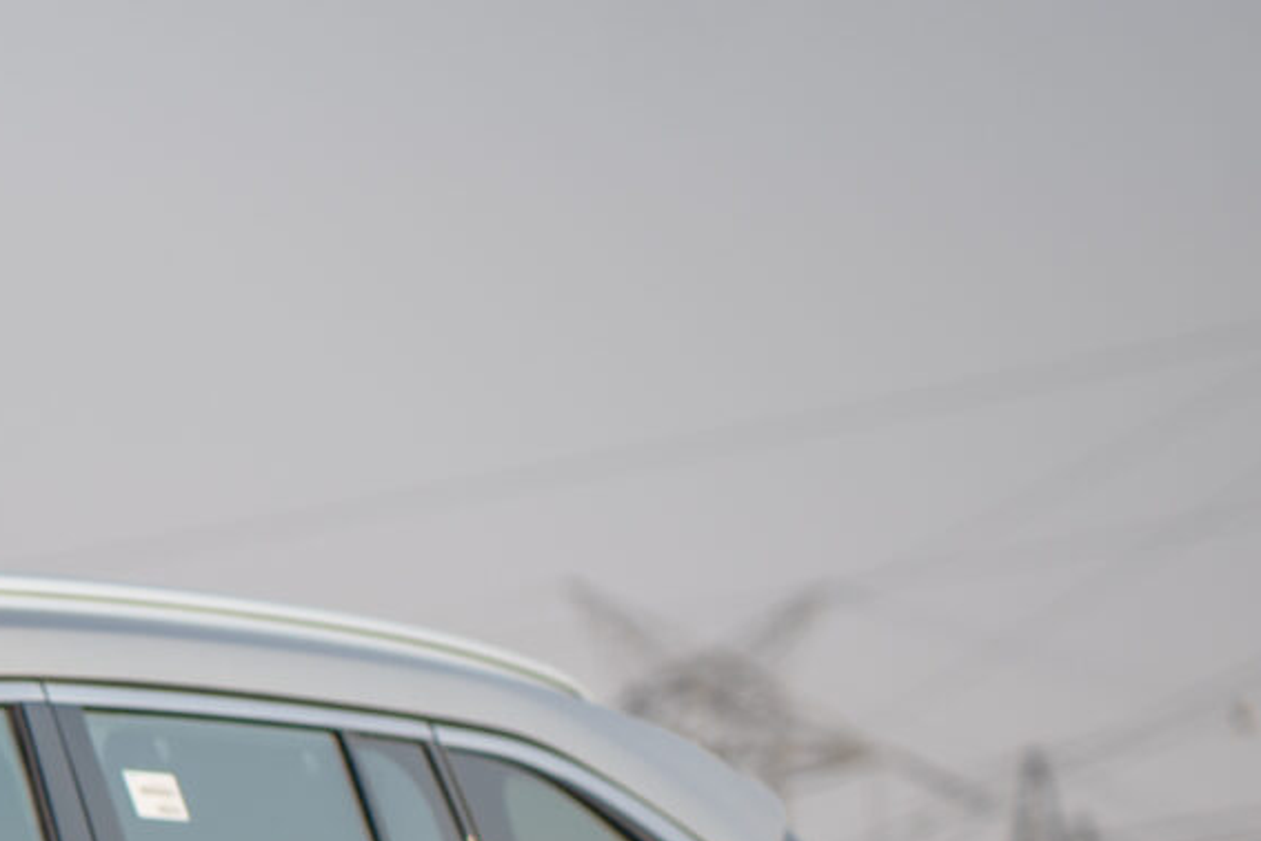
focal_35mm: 338
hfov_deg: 6.0
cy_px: 1716
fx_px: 11842
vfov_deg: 4.0
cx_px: -1150
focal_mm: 75
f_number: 2.8
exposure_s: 1/1500
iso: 125
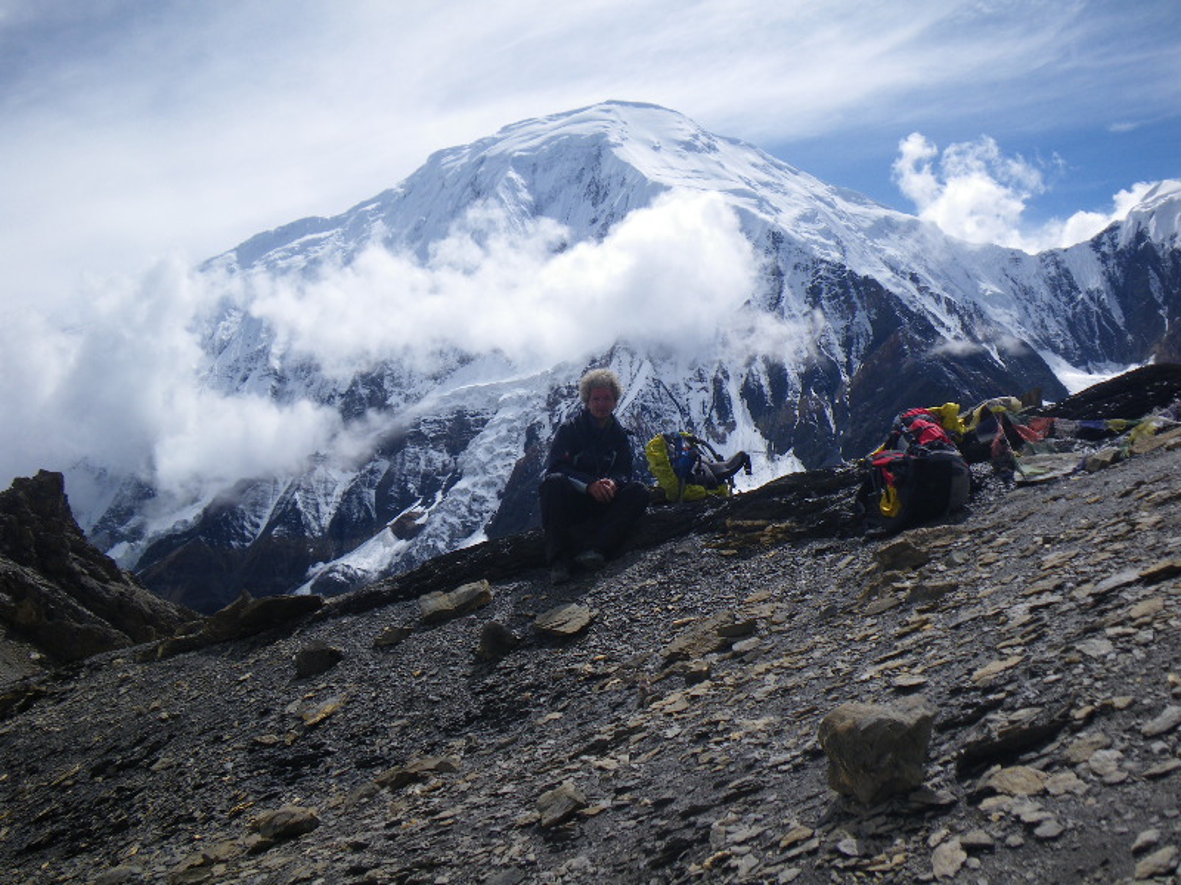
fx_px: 955
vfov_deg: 49.7
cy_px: 442
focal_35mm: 28
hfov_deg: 63.4
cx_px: 590
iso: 50
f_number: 4.2
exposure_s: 1/640
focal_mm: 5
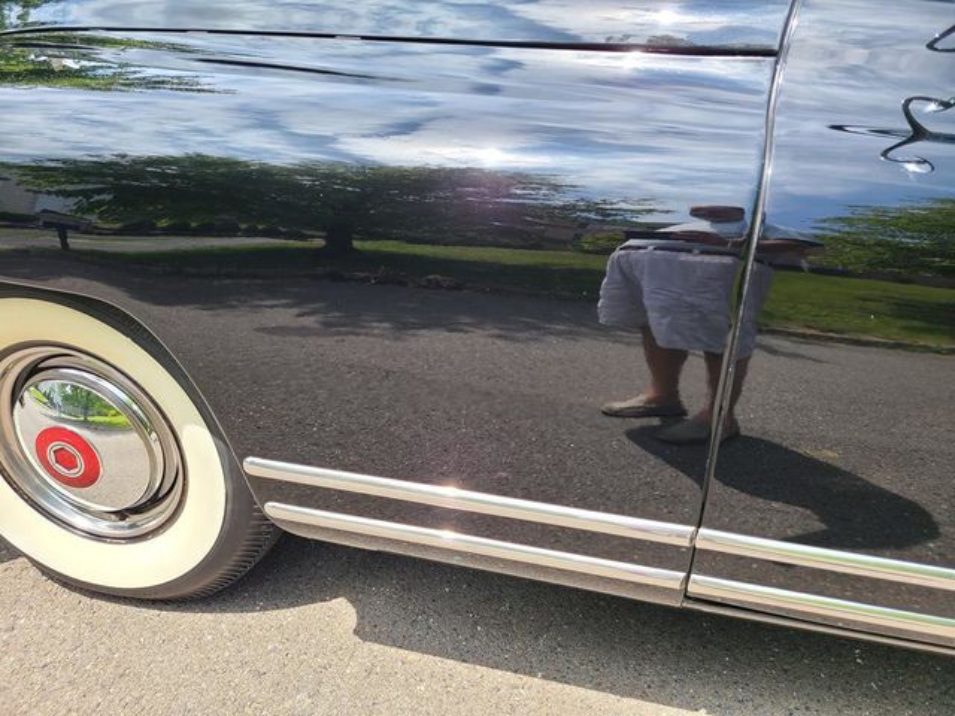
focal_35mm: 26
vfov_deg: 53.1
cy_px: 358
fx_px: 717
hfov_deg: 67.3
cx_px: 478
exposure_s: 1/433
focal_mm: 5.4
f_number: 1.8
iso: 40
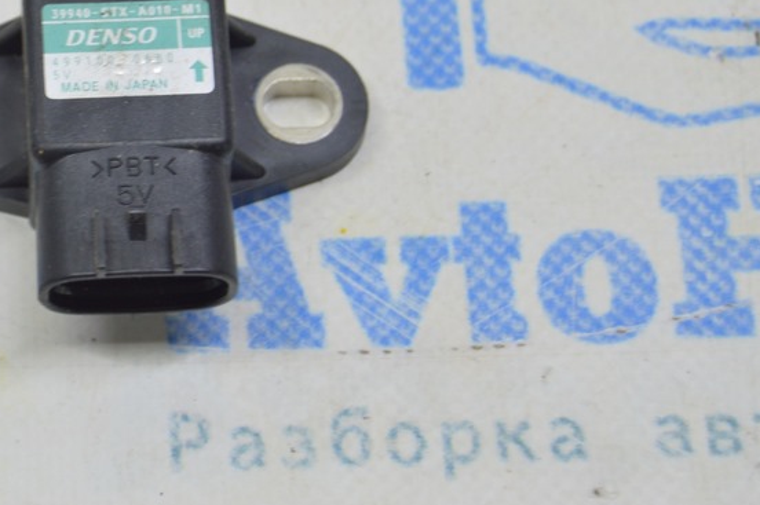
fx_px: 3226
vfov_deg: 8.9
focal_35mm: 153
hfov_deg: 13.3
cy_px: 80
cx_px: 88
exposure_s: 1/20
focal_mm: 55
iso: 400
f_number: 5.6
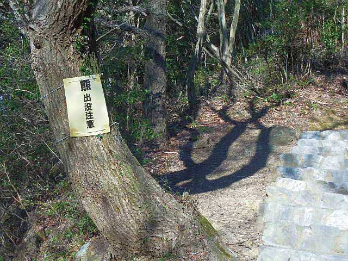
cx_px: 174
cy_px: 130
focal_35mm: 61
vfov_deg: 24.0
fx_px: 613
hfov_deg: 31.7
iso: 125
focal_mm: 11
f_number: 4.3
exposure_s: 1/250
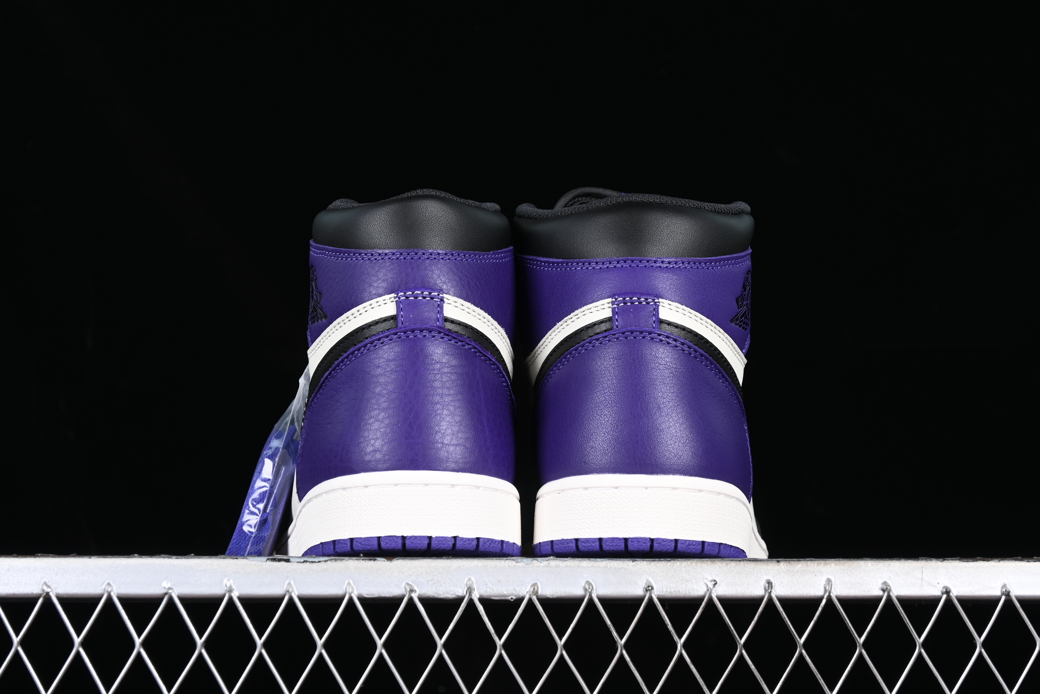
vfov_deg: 18.2
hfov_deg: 27.0
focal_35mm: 75
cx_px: 520
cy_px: 347
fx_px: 2166
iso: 160
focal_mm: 50
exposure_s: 1/60
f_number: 6.3
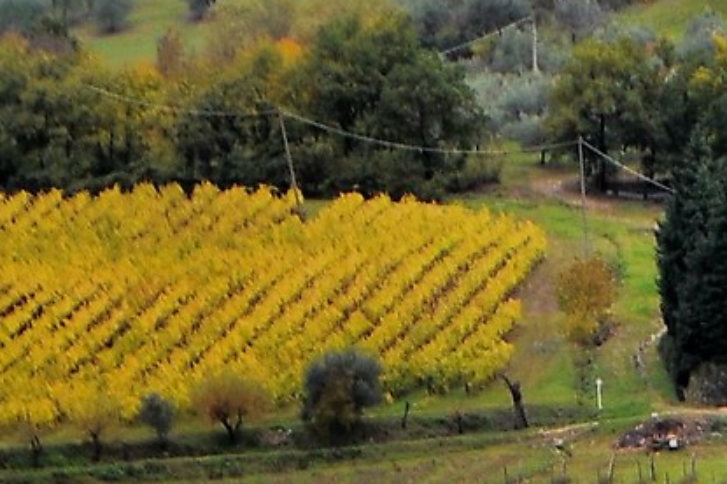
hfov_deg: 4.3
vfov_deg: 2.9
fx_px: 9623
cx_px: 1009
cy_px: 172
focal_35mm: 477
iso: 200
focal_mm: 55
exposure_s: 1/125
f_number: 5.6
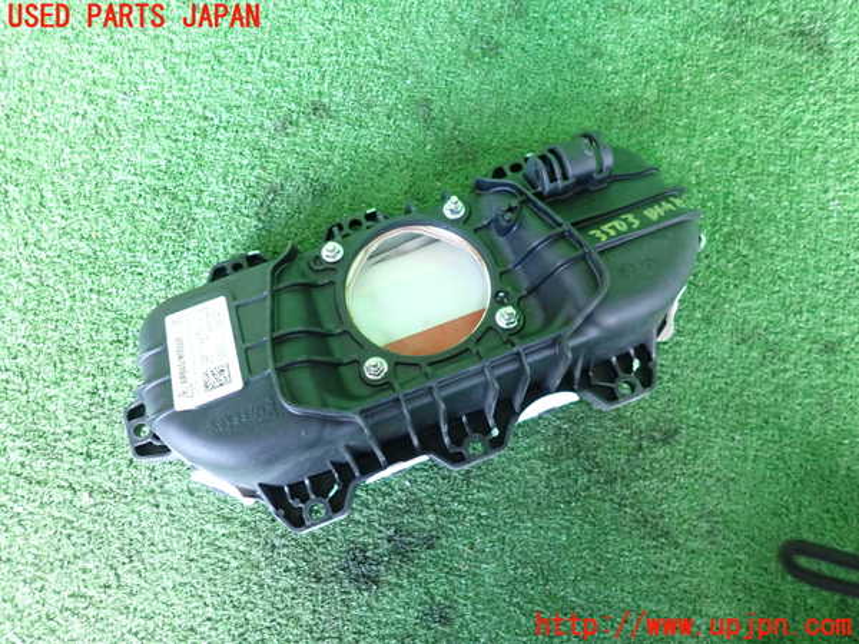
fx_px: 620
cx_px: 430
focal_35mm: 25
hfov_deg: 69.4
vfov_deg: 54.9
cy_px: 322
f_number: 2
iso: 800
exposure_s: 1/30
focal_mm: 4.5
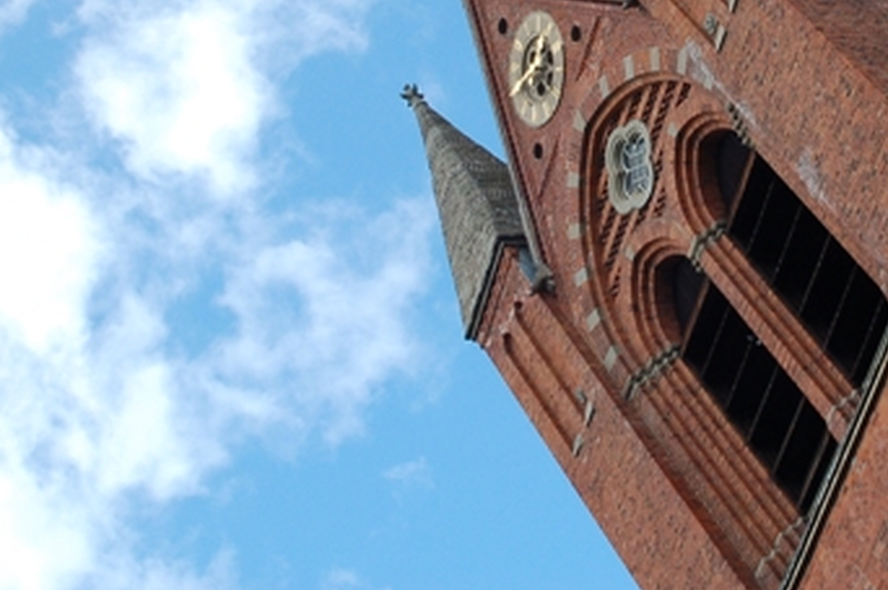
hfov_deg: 24.7
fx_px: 1995
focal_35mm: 81
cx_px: 721
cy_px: 23
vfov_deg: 16.5
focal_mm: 28
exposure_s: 1/320
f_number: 9
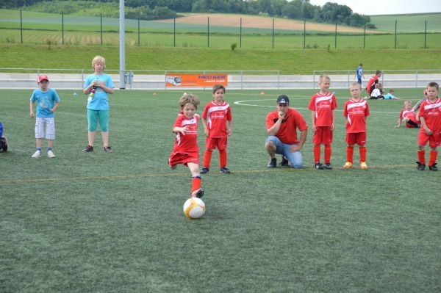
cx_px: 220
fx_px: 1193
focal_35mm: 98
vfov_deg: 14.0
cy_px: 146
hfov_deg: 20.9
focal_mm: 65
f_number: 5
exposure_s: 1/800
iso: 400
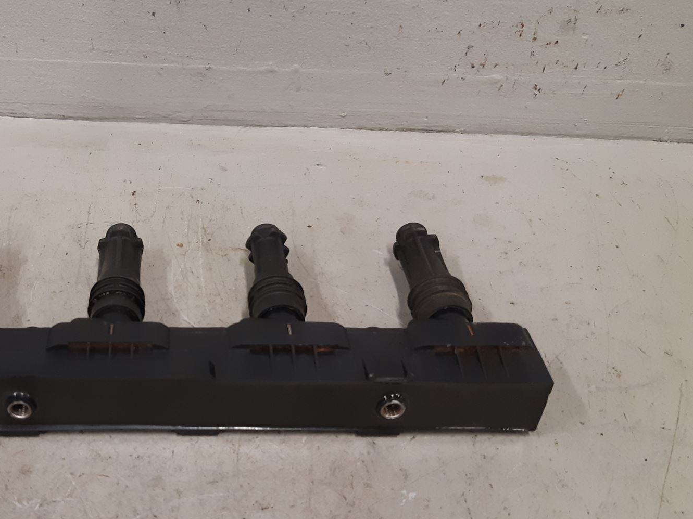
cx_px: 171
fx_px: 801
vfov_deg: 35.9
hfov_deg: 45.2
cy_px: 282
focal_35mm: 40
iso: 160
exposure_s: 1/50
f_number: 1.7
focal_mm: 3.93
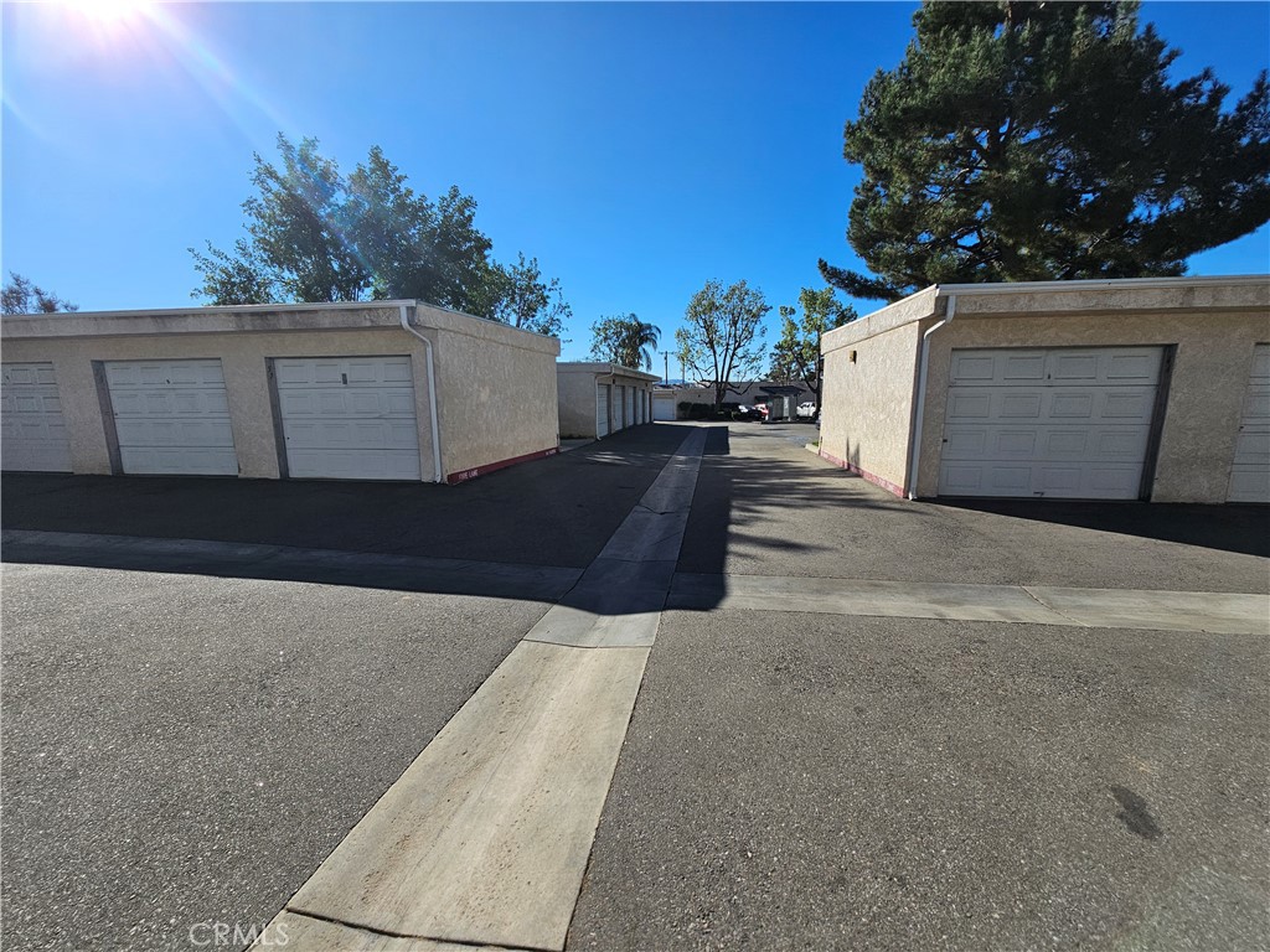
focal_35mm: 13
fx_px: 477
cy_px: 476
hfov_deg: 106.2
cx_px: 635
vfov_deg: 89.9
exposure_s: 1/2790
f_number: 2.2
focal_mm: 2.2
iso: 50
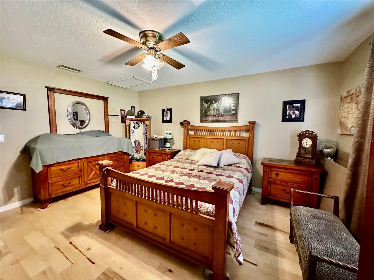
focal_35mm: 14
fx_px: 151
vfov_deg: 85.7
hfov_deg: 102.1
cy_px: 140
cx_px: 187
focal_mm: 2.22
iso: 1000
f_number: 2.2
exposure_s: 1/40
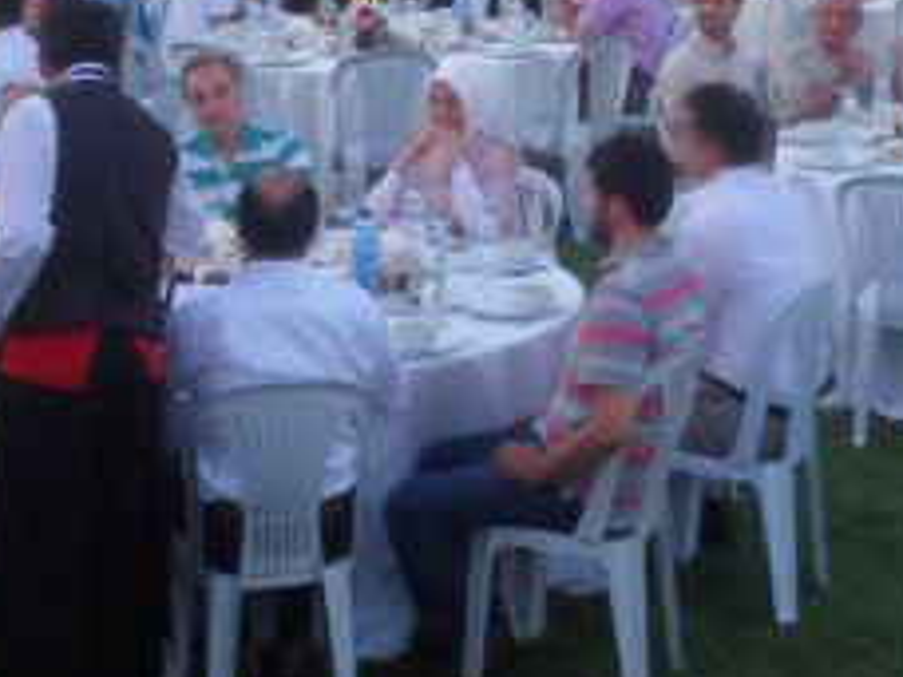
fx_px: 2713
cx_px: 515
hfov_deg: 18.9
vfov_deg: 13.9
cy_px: -91
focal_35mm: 104
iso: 400
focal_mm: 6.6
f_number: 4
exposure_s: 1/10
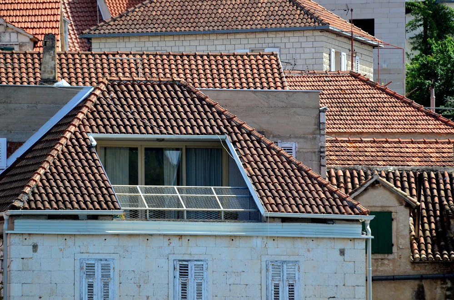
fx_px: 5095
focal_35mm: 405
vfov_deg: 3.4
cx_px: 227
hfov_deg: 5.1
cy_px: 150
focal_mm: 270
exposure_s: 1/8000
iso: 2200
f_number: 5.6
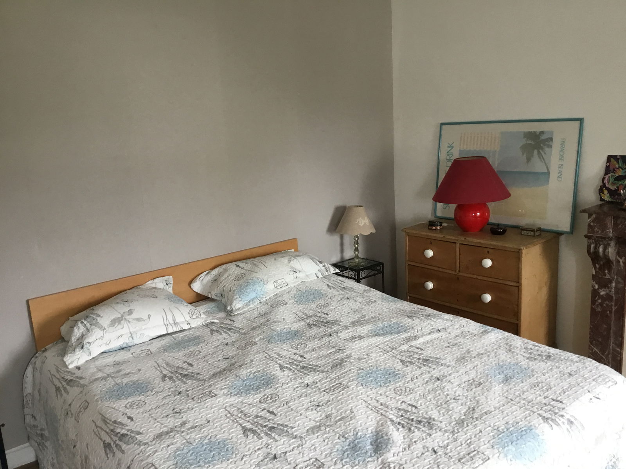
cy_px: 234
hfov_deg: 58.4
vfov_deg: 45.4
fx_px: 561
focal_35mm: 31
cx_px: 313
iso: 80
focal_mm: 3.3
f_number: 2.4
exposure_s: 1/33
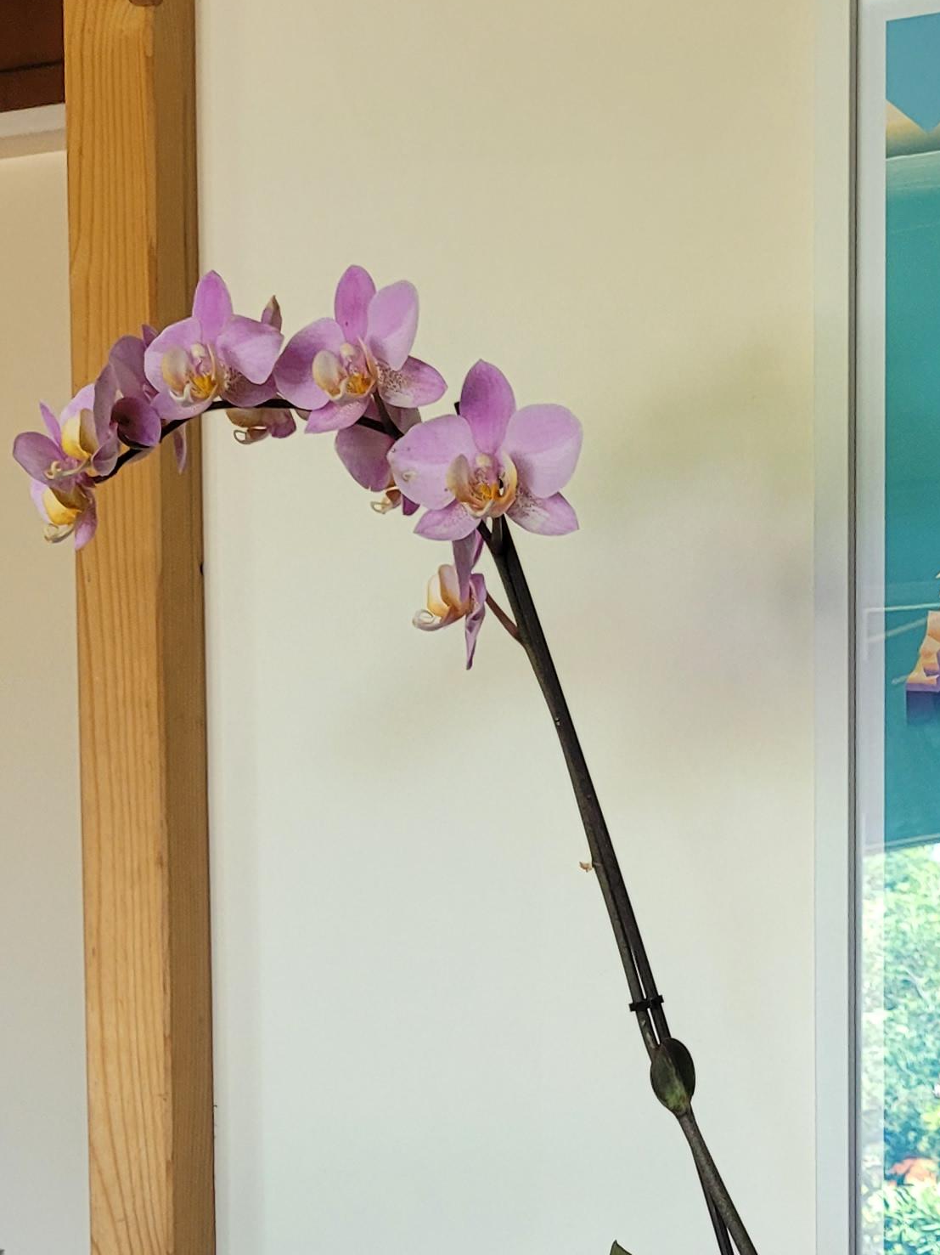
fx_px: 2572
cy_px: 1445
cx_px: 863
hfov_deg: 20.3
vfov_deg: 25.1
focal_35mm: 71
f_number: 1.8
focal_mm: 5.4
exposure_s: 1/100
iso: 160
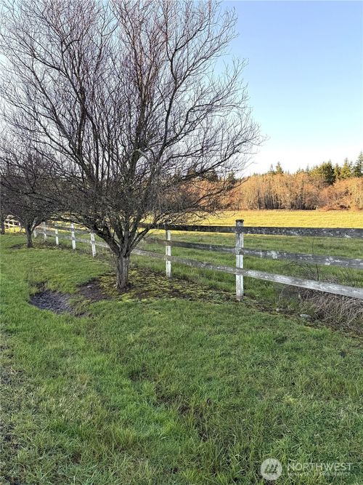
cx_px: 182
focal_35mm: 24
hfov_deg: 56.8
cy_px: 242
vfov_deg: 71.6
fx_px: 336
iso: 100
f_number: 1.78
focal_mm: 6.76
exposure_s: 1/722
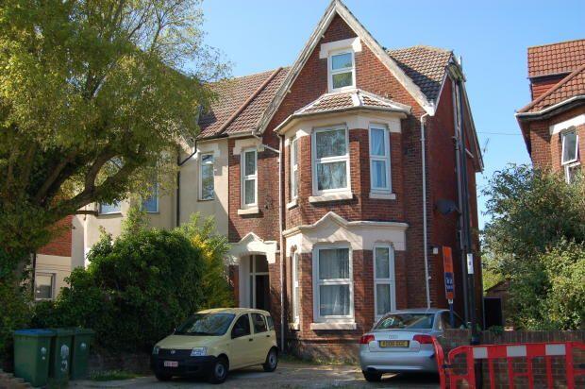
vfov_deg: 34.1
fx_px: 633
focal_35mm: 39
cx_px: 292
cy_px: 194
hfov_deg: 49.6
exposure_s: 1/200
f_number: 7.1
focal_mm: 26
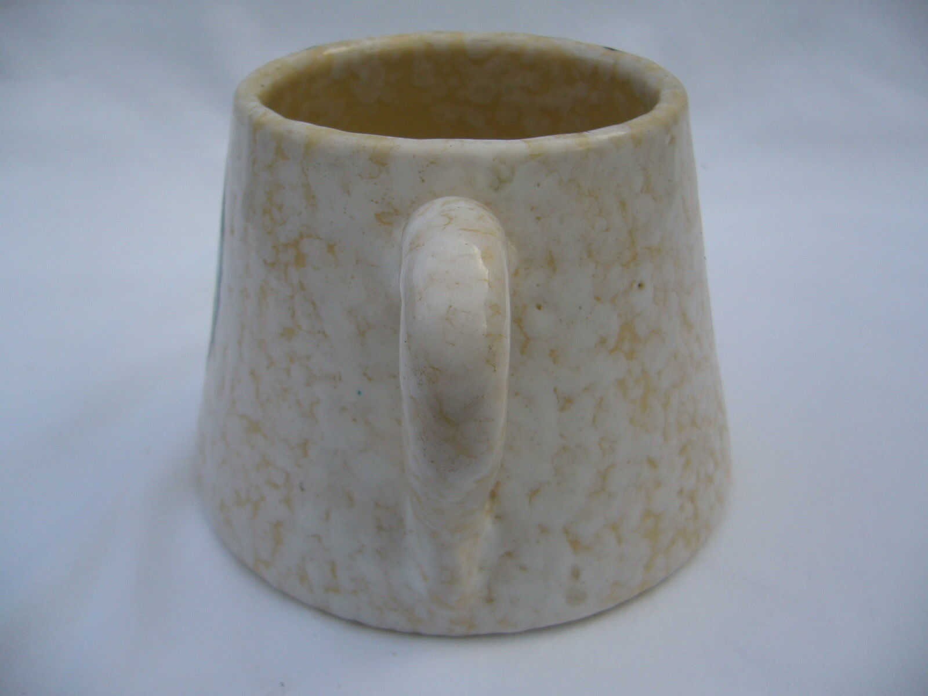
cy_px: 348
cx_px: 464
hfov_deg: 52.6
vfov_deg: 40.7
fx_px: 938
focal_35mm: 35
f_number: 2.8
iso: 80
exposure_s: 1/400
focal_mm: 5.8
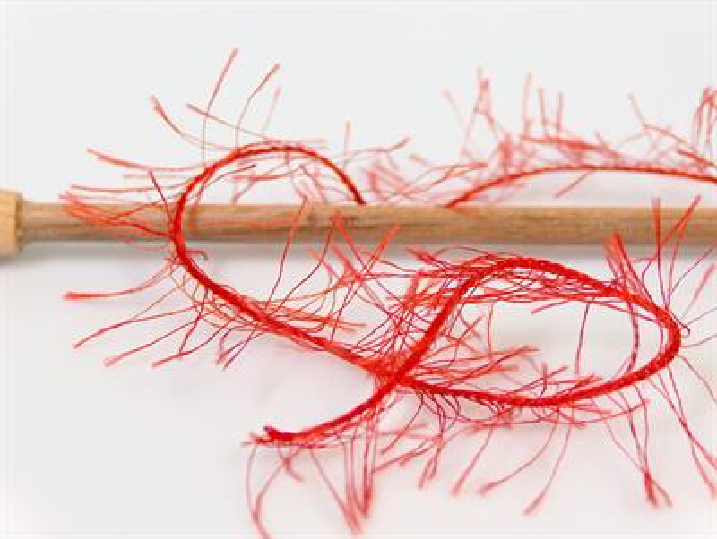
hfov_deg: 23.3
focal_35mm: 84
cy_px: 270
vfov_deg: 17.6
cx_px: 358
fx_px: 1742
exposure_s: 1/23.9
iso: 200
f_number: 2.9
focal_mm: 17.25
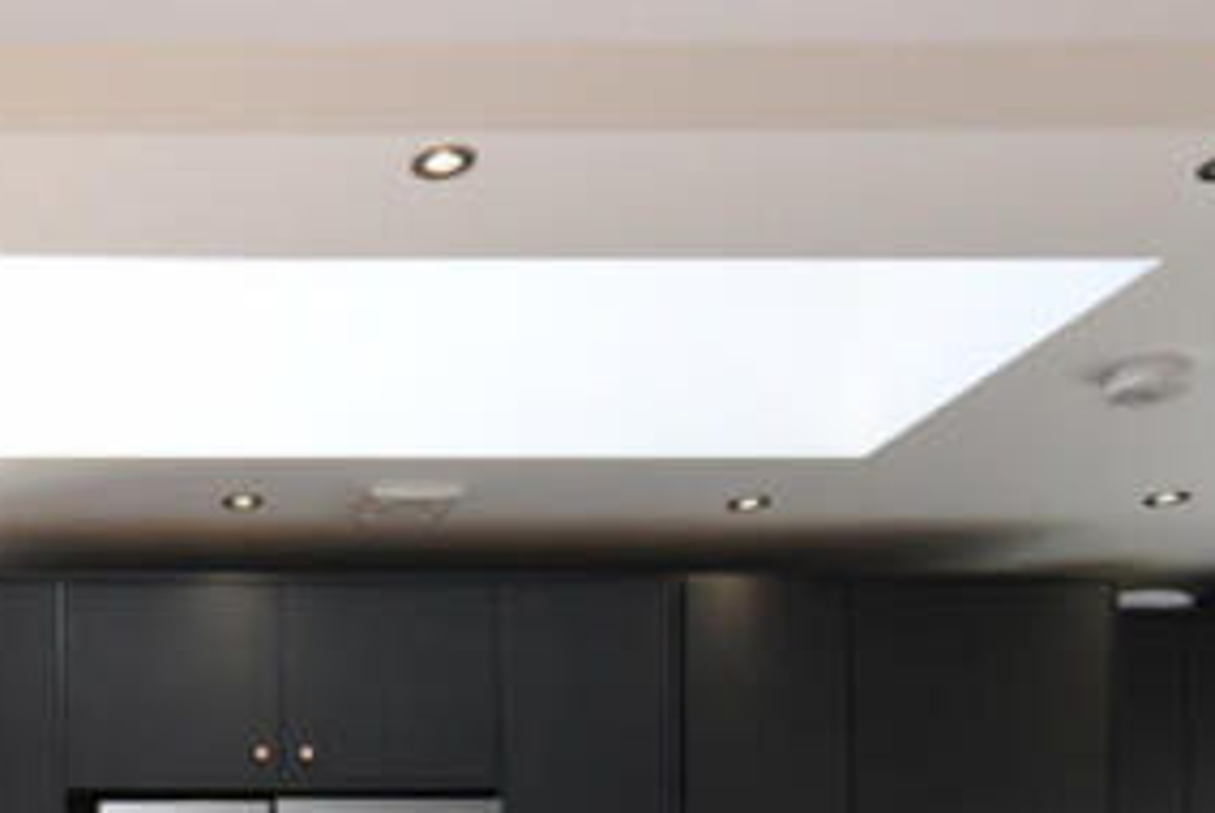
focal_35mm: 54
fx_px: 1824
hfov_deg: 32.7
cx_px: -98
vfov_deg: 21.7
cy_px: 1153
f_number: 10
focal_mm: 15
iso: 640
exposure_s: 1/100
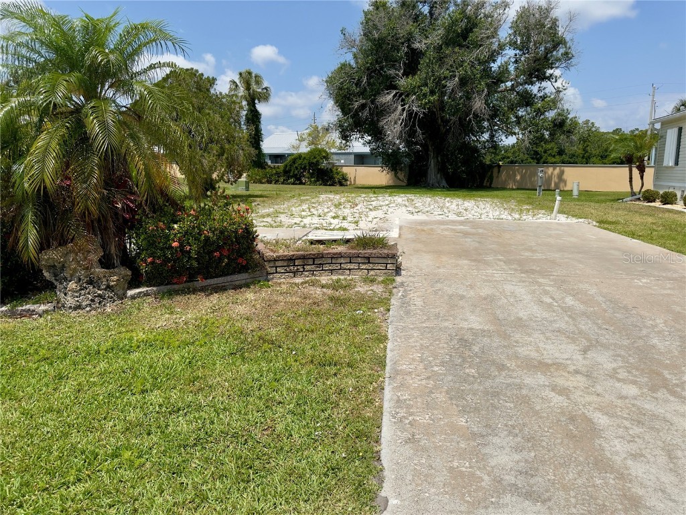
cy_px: 258
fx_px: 476
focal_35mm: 24
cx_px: 343
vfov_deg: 56.8
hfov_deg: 71.6
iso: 80
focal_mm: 6.76
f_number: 1.78
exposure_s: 1/9009
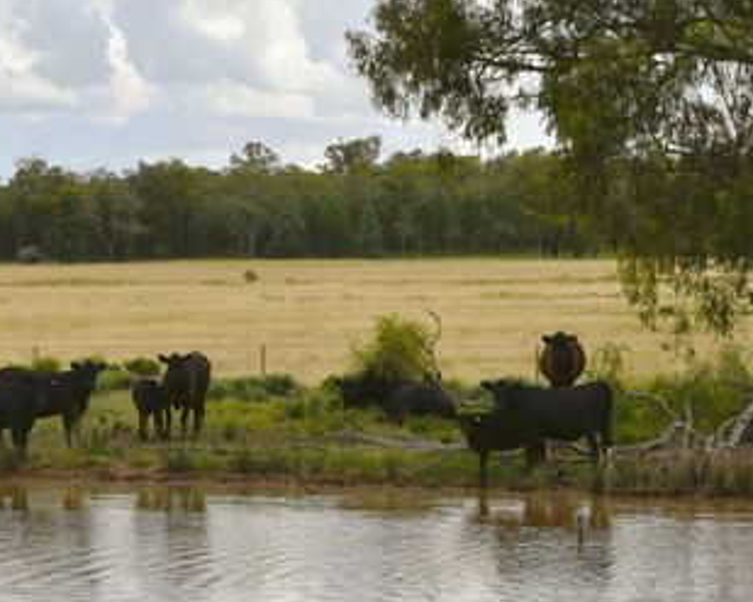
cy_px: 264
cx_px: 390
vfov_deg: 10.3
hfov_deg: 12.9
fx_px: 3342
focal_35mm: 150
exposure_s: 1/200
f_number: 8
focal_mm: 70
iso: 100
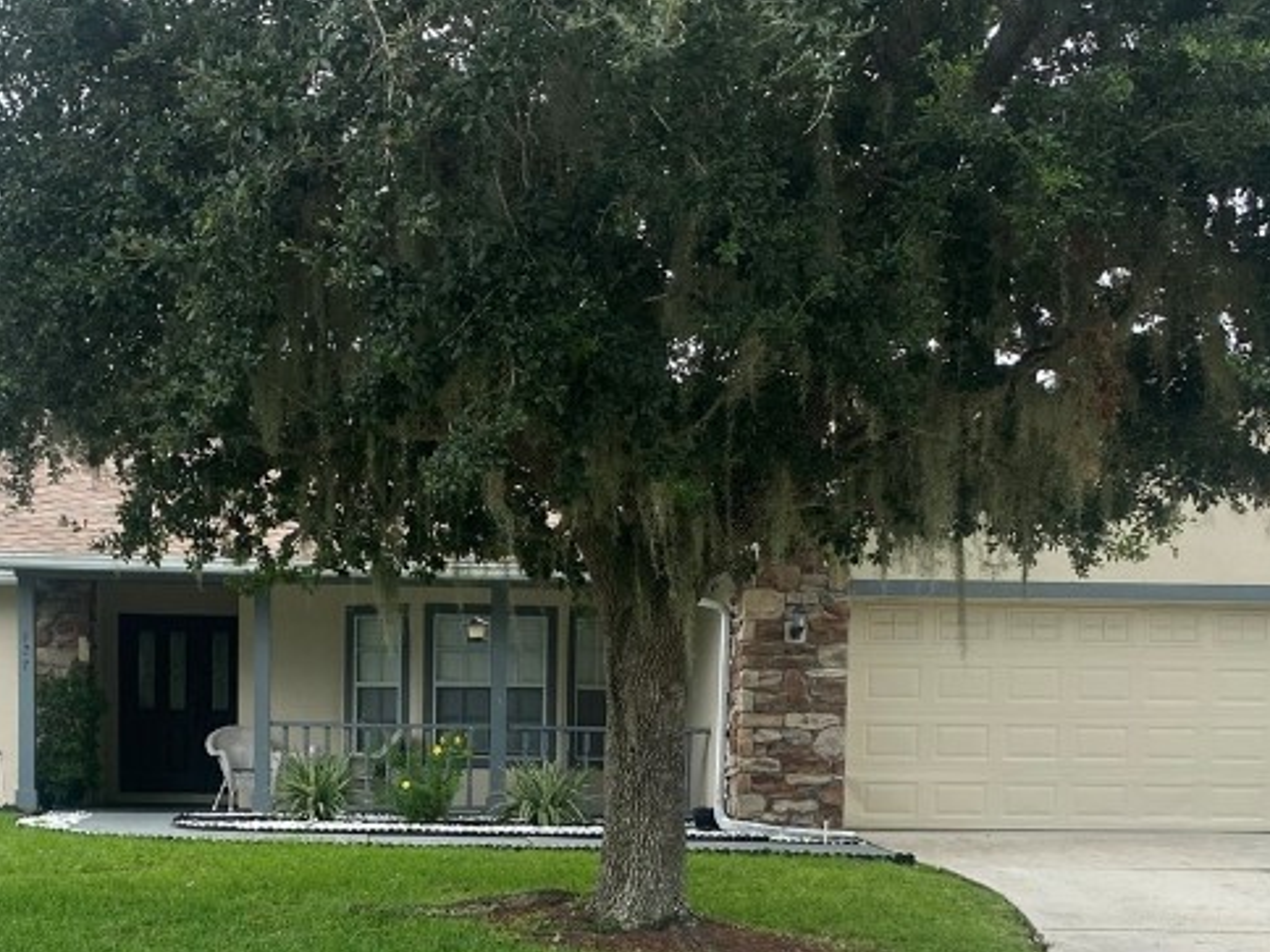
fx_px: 2018
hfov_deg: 34.8
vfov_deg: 25.7
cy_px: 871
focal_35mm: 55
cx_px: 499
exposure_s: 1/793
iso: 32
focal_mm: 4.25
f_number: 1.8
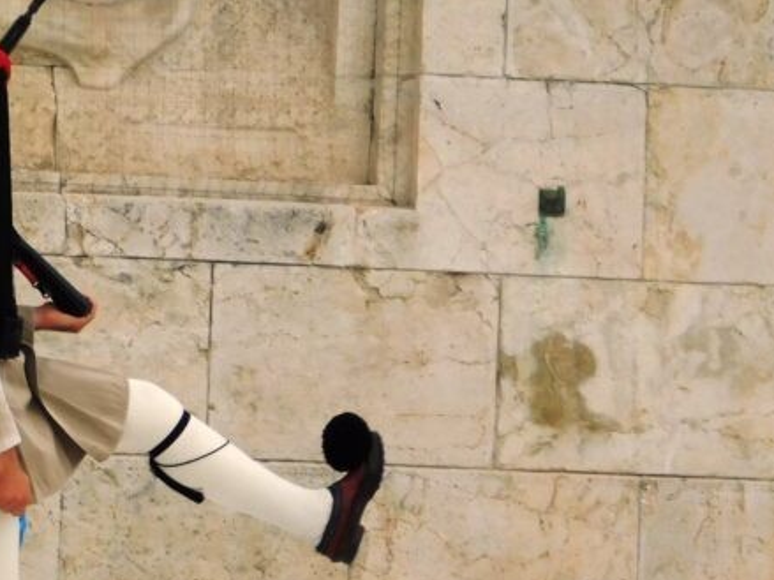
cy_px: 485
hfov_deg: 7.0
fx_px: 6326
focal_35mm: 283
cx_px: -123
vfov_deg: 5.2
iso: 125
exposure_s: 1/250
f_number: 4.8
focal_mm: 20.3
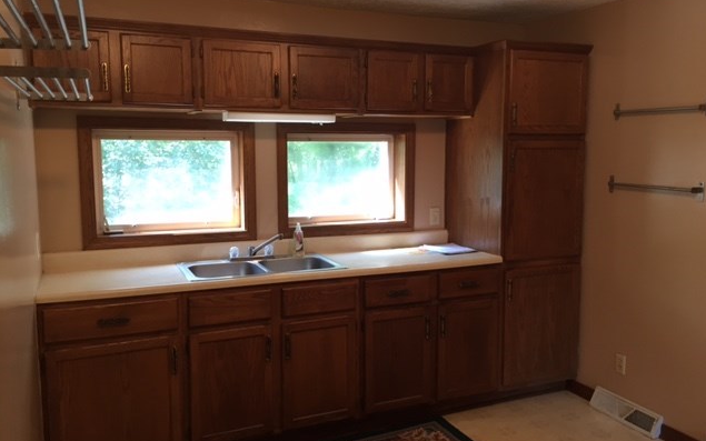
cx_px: 354
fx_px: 597
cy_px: 218
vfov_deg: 40.6
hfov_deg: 61.2
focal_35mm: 31
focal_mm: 4.15
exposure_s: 1/30
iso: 64
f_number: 2.2
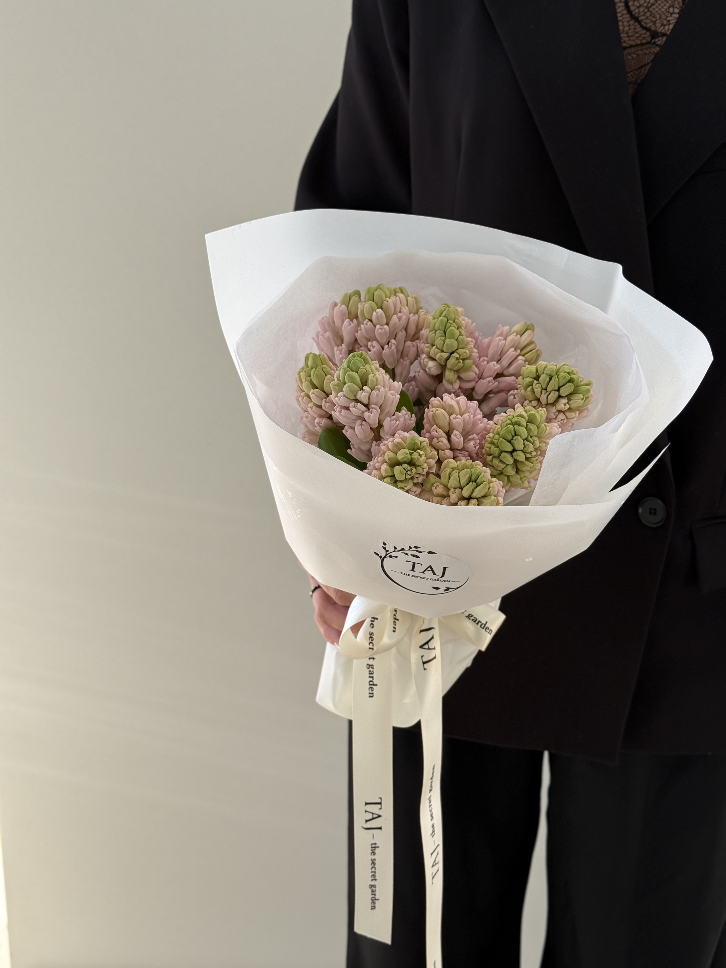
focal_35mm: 48
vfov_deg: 39.7
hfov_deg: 30.3
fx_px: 1342
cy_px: 484
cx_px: 363
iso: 50
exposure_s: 1/130
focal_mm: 6.76
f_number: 1.78
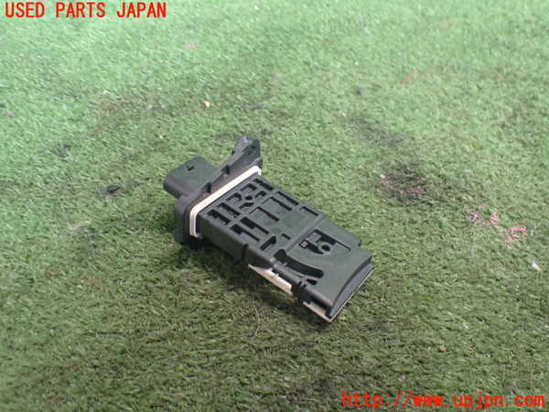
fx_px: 476
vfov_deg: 46.8
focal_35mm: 30
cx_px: 274
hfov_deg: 60.0
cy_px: 206
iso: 800
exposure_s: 1/40
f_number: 2.3
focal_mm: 5.4
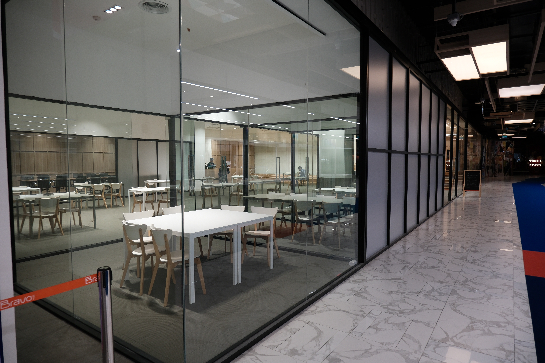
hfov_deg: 76.1
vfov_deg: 55.1
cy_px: 182
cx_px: 272
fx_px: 348
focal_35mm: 23
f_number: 3.5
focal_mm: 15
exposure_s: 1/80
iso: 400
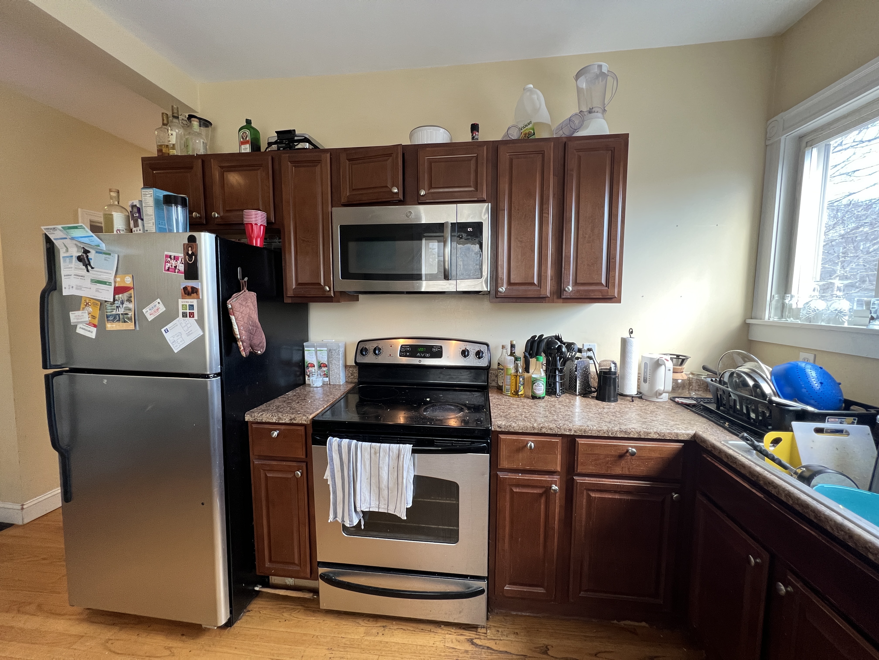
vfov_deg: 89.9
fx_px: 330
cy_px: 330
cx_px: 440
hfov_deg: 106.2
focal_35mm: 13
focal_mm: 1.57
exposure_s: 1/120
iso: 250
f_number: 1.8
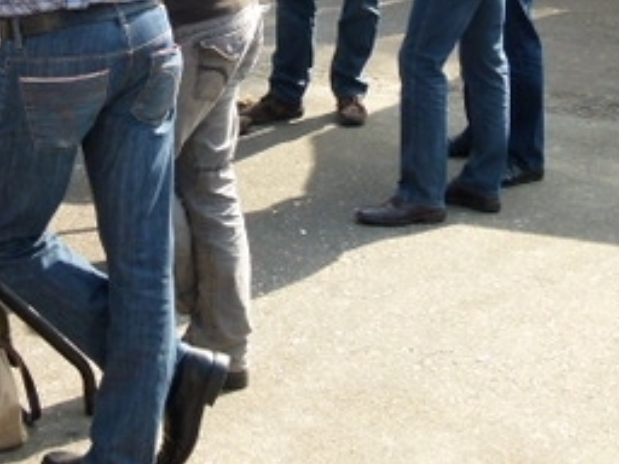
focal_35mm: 96
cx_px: 140
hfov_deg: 20.3
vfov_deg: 15.0
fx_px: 1717
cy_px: -70
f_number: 4
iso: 100
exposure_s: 1/200
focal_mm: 7.4
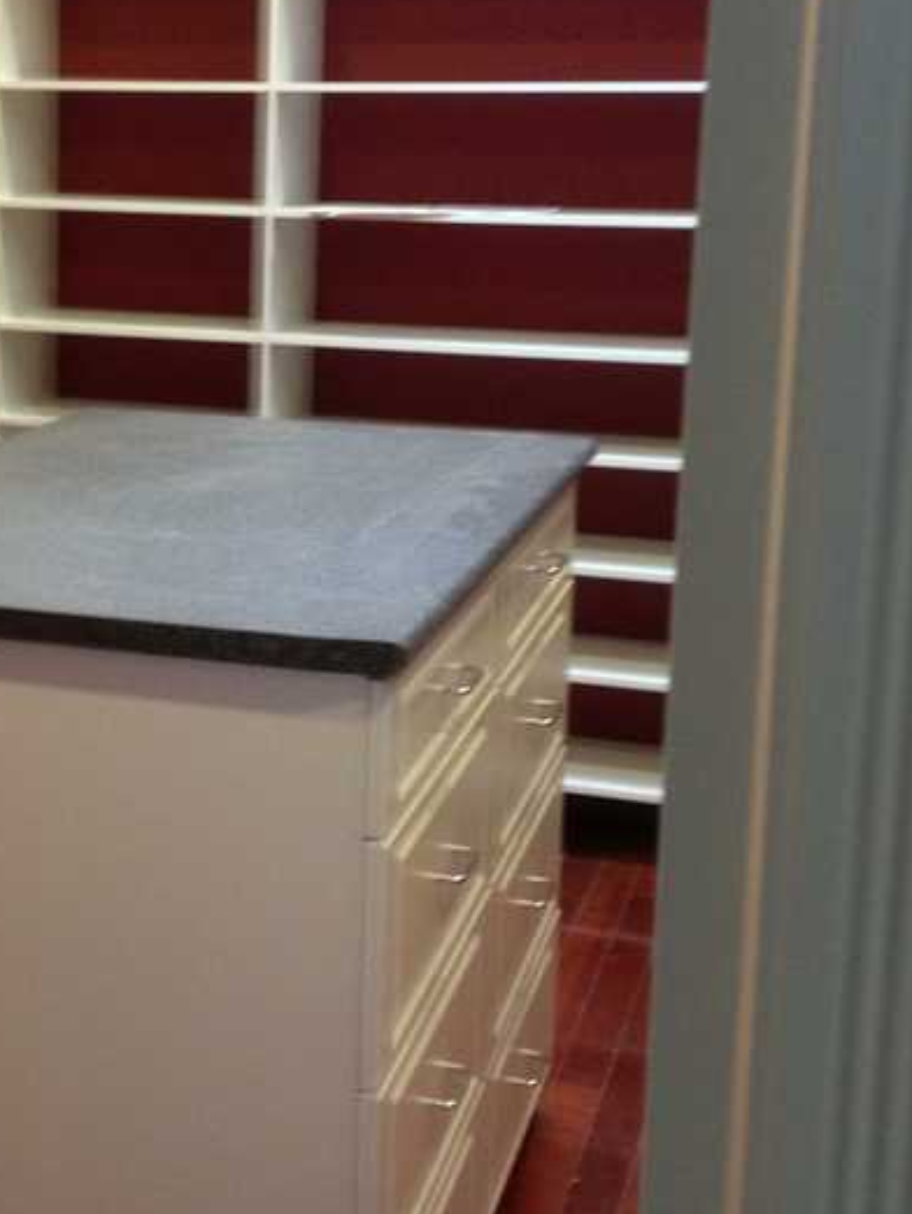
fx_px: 2352
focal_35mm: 67
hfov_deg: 21.4
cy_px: 500
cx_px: 58
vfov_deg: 28.9
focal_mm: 4.28
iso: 160
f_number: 2.4
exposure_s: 1/20
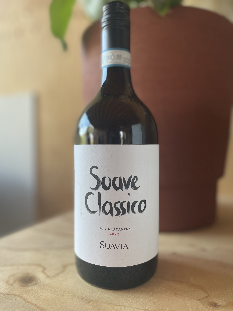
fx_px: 233
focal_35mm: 26
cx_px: 116
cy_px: 156
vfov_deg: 67.3
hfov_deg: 53.1
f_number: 1.6
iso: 125
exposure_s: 1/79
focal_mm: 4.2
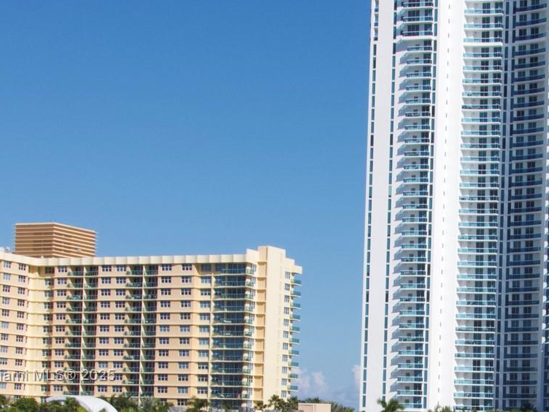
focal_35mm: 100
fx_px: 1586
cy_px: 377
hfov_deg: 19.4
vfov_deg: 14.6
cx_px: 465
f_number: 4.5
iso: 200
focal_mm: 8.5
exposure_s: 1/2000
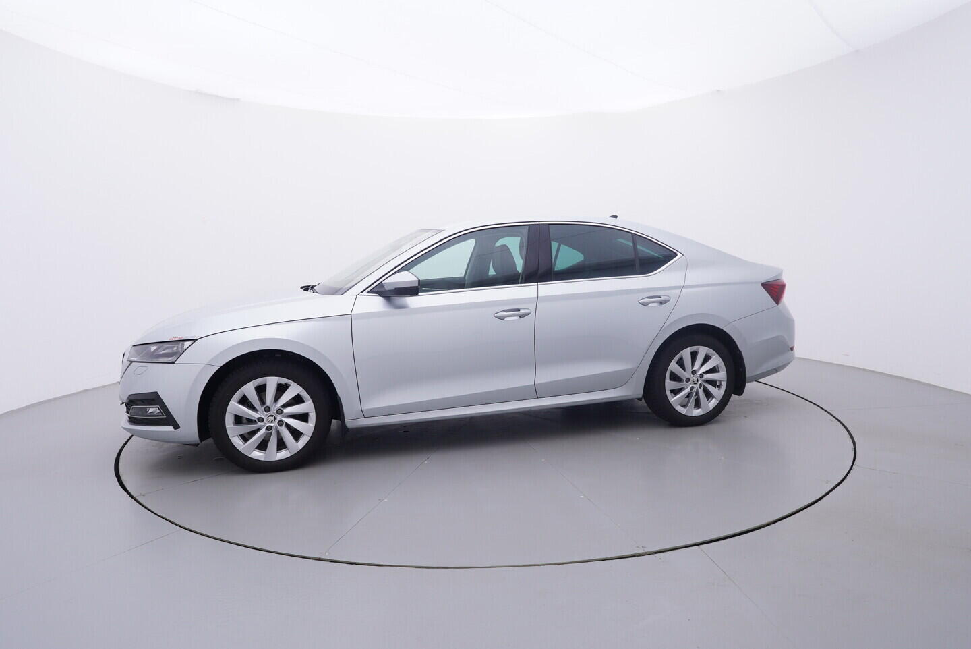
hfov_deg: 77.3
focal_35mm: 22
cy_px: 324
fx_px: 607
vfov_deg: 56.2
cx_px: 486
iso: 200
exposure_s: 1/80
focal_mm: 15
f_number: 5
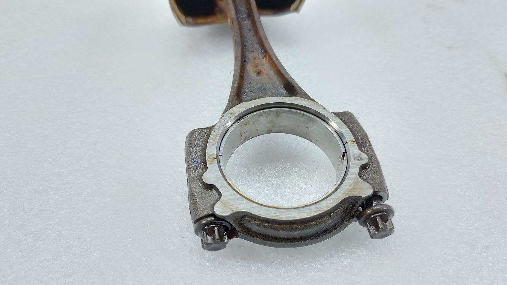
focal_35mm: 27
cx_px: 261
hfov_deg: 69.9
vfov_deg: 42.8
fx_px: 363
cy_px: 162
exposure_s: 1/50
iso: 100
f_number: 1.8
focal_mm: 5.23
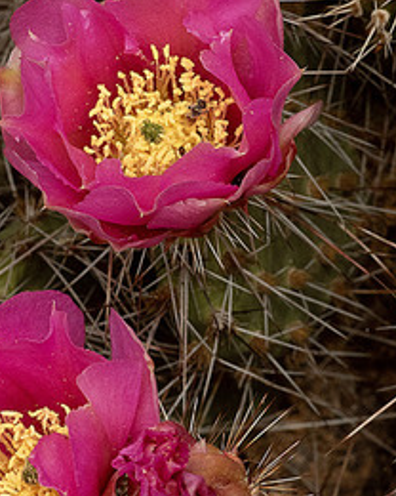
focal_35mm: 390
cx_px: 284
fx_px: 5714
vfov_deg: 5.0
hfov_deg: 4.0
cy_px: 374
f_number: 14
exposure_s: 1/250
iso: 200
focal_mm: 90
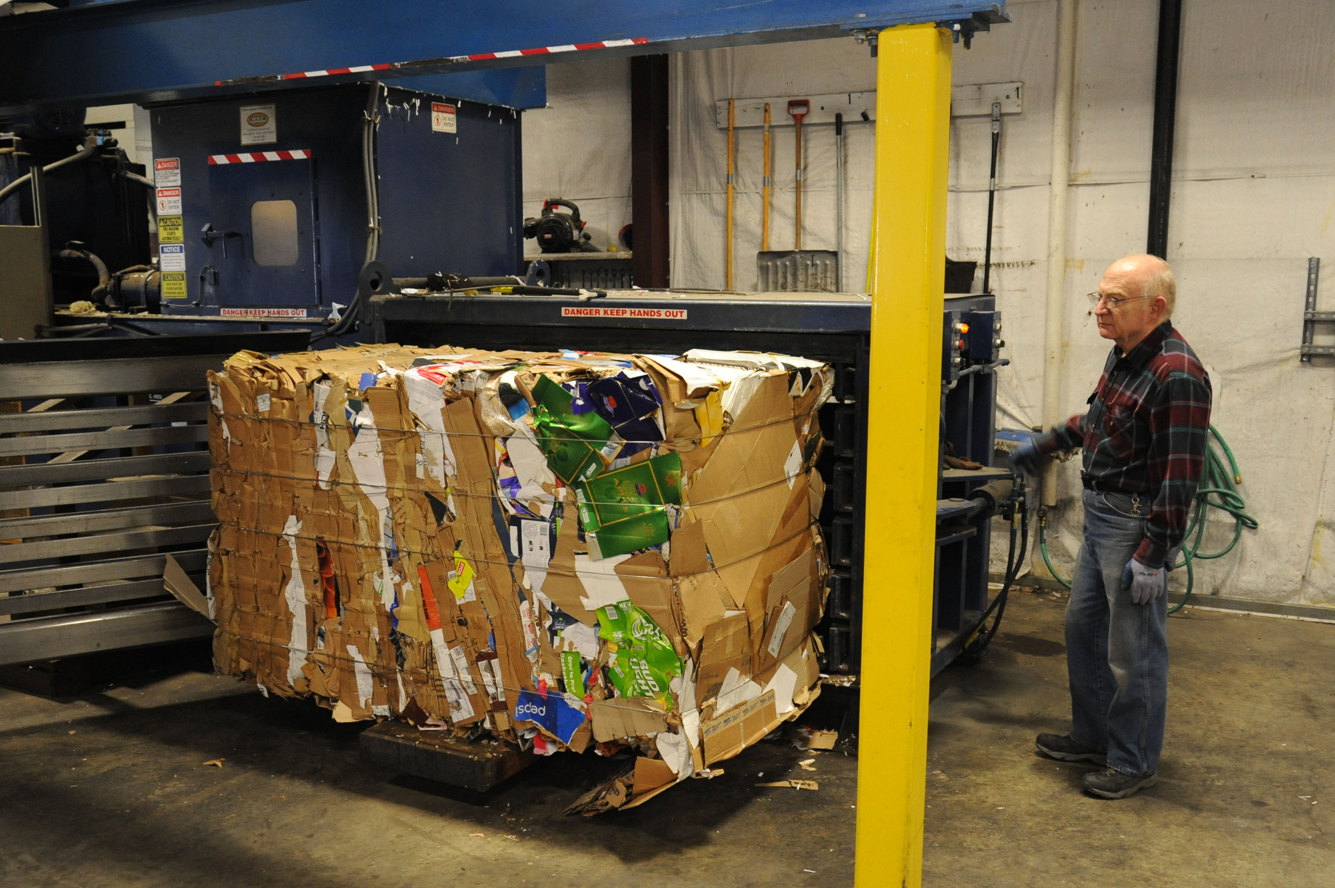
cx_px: 668
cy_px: 444
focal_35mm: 28
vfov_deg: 46.3
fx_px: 1038
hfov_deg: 65.5
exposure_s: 1/100
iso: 2500
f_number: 4
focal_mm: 28
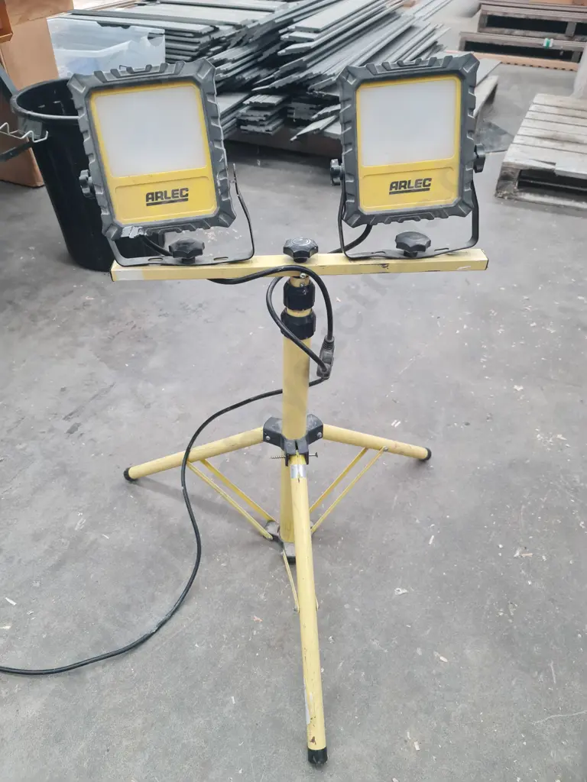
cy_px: 391
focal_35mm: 25
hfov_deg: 54.9
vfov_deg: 69.4
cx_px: 294
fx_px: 565
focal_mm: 7
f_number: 1.8
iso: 200
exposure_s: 1/100
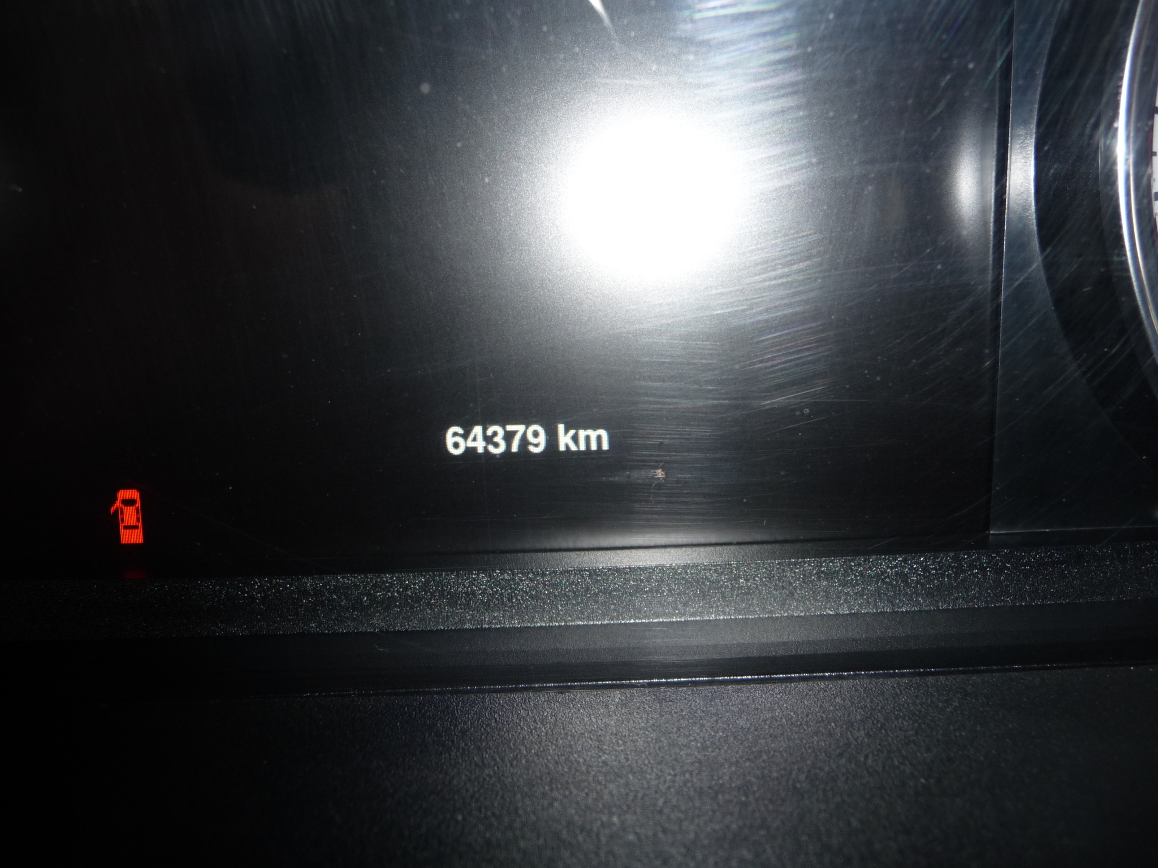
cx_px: 579
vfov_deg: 49.7
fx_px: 937
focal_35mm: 28
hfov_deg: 63.4
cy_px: 434
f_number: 3.3
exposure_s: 1/30
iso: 100
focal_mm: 4.7
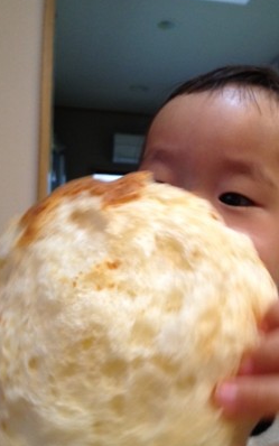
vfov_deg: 47.2
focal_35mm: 42
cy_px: 216
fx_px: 511
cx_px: 182
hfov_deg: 30.4
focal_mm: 4.28
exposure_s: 1/20
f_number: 2.4
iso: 250
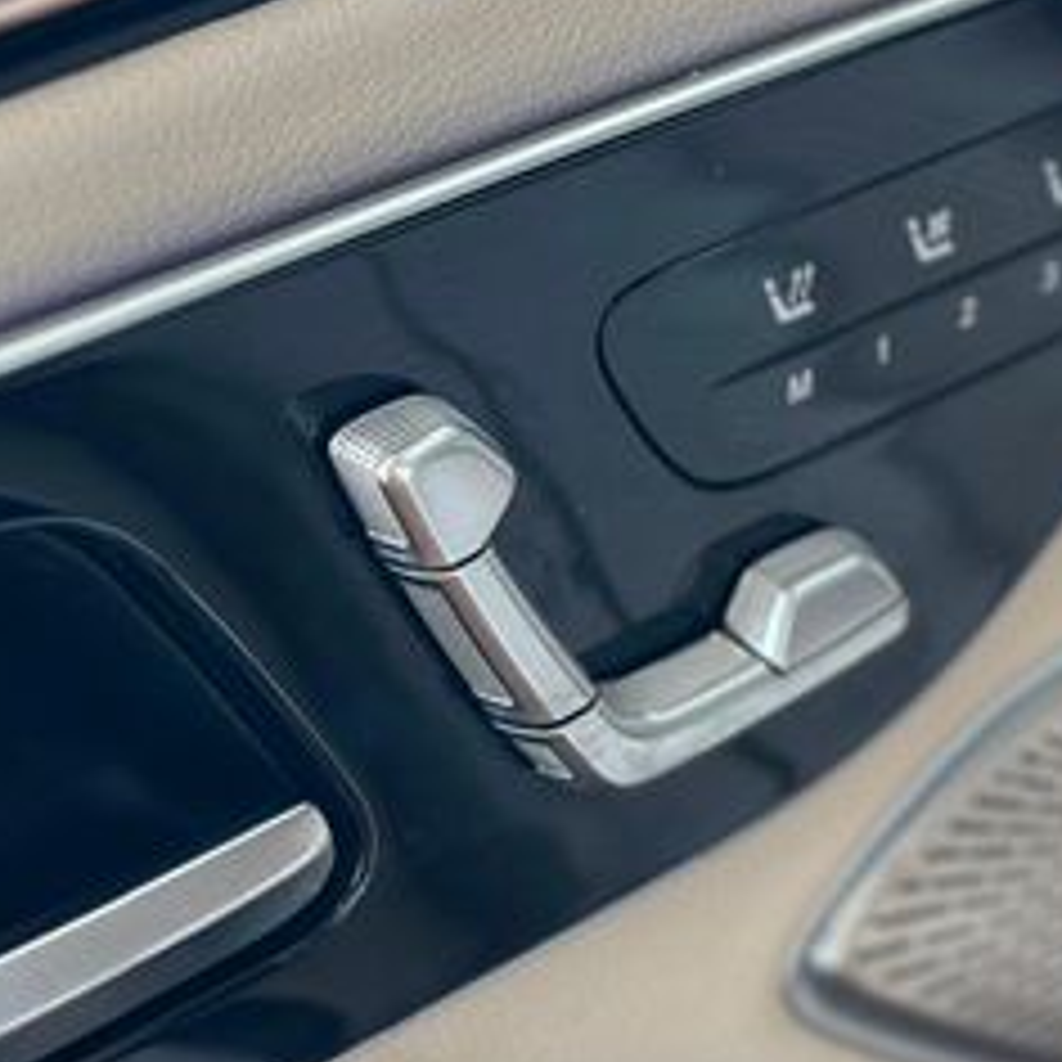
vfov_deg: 15.1
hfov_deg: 15.1
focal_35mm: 115
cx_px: 837
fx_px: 3992
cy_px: 369
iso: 125
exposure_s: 1/120
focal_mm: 6.86
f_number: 1.78
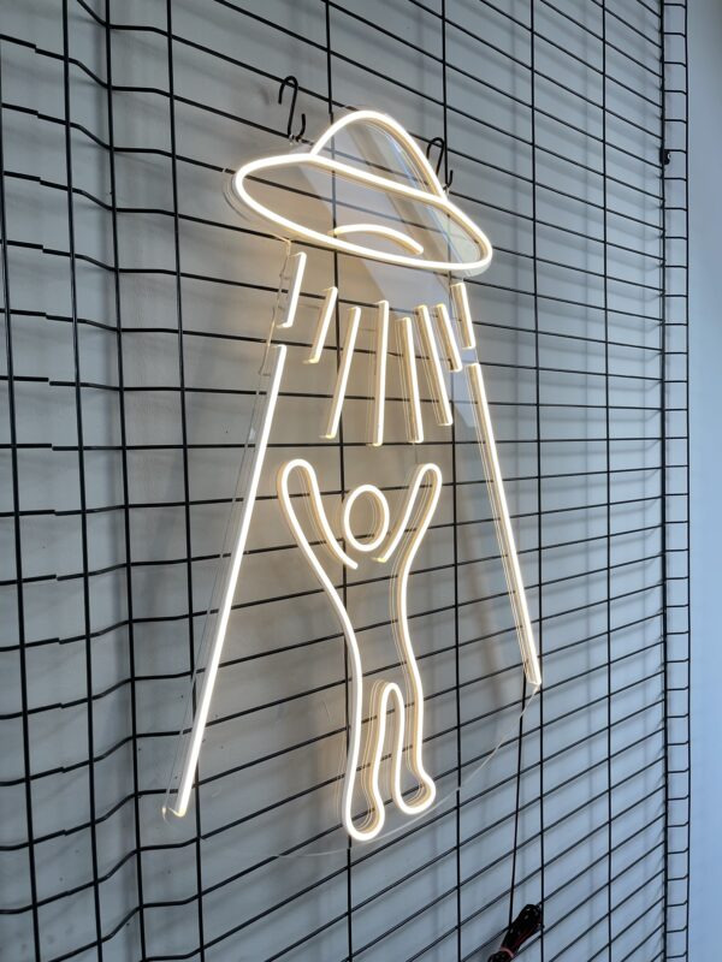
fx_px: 695
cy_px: 481
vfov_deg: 69.4
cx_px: 361
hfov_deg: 54.9
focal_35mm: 25
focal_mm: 5.1
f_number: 1.6
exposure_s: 1/126
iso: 32
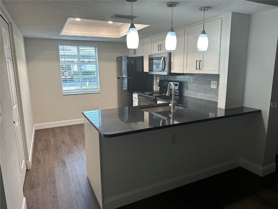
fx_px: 193
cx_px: 139
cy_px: 104
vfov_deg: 56.8
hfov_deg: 71.6
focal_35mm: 24
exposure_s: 1/120
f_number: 1.78
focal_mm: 6.86
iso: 160
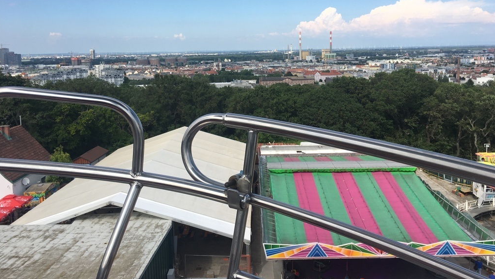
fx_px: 420
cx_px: 248
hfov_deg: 61.0
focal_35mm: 32
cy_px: 91
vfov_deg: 36.3
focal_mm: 4.15
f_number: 2.2
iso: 25
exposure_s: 1/1637
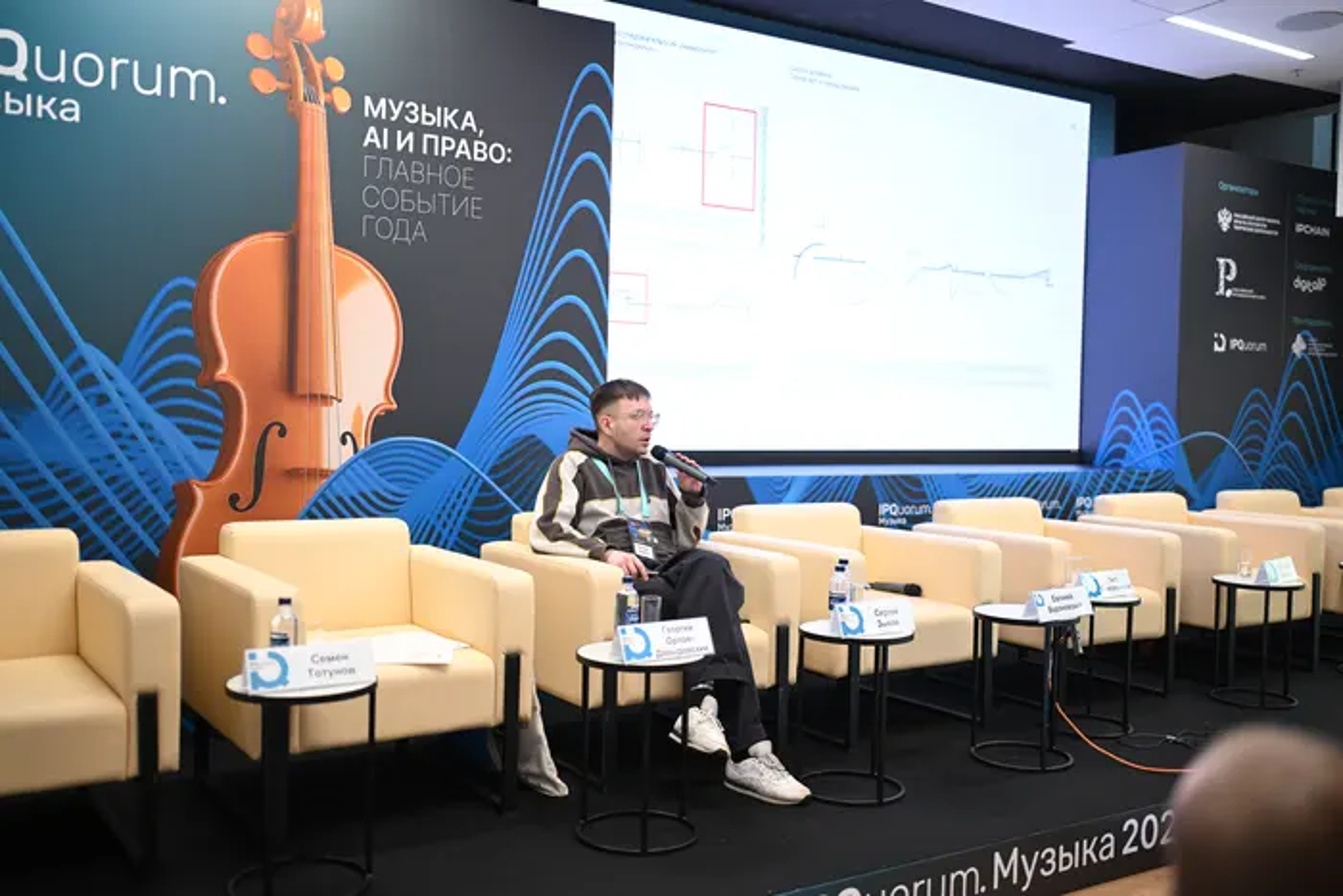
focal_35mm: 35
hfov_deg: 54.4
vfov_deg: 37.9
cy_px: 448
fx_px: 1306
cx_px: 672
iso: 500
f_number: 1.4
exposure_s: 1/200
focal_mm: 35
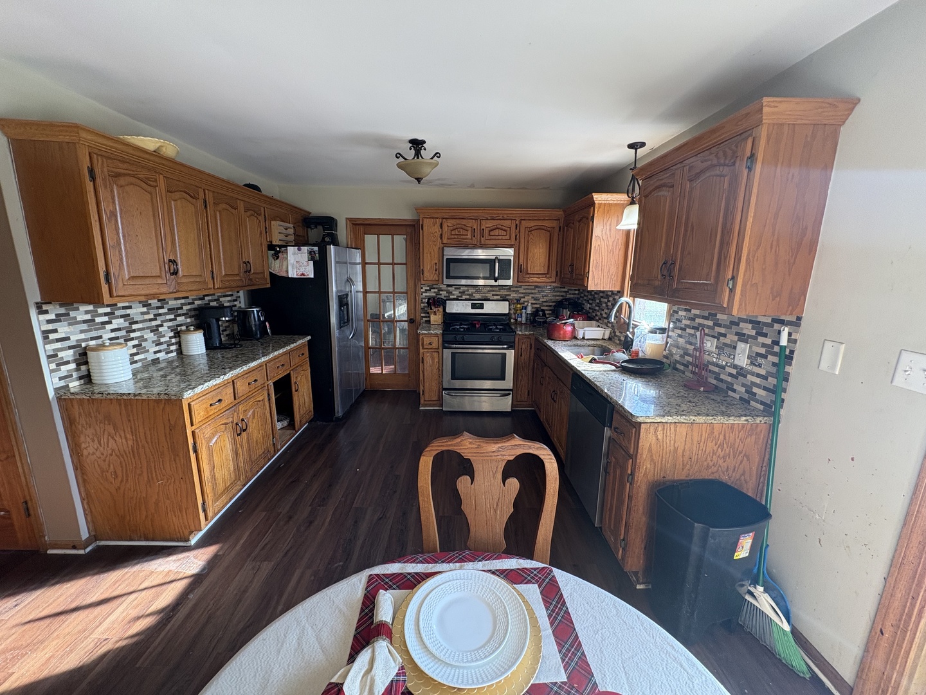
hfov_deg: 102.1
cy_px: 348
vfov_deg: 85.7
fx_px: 375
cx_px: 463
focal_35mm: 14
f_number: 2.2
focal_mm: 2.22
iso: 200
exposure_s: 1/92
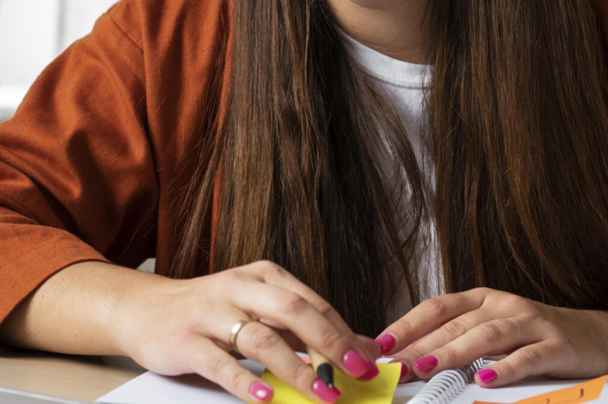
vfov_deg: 10.7
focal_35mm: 127
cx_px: 221
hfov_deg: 16.1
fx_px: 2143
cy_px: 53
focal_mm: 50
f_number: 3.2
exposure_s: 1/160
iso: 400
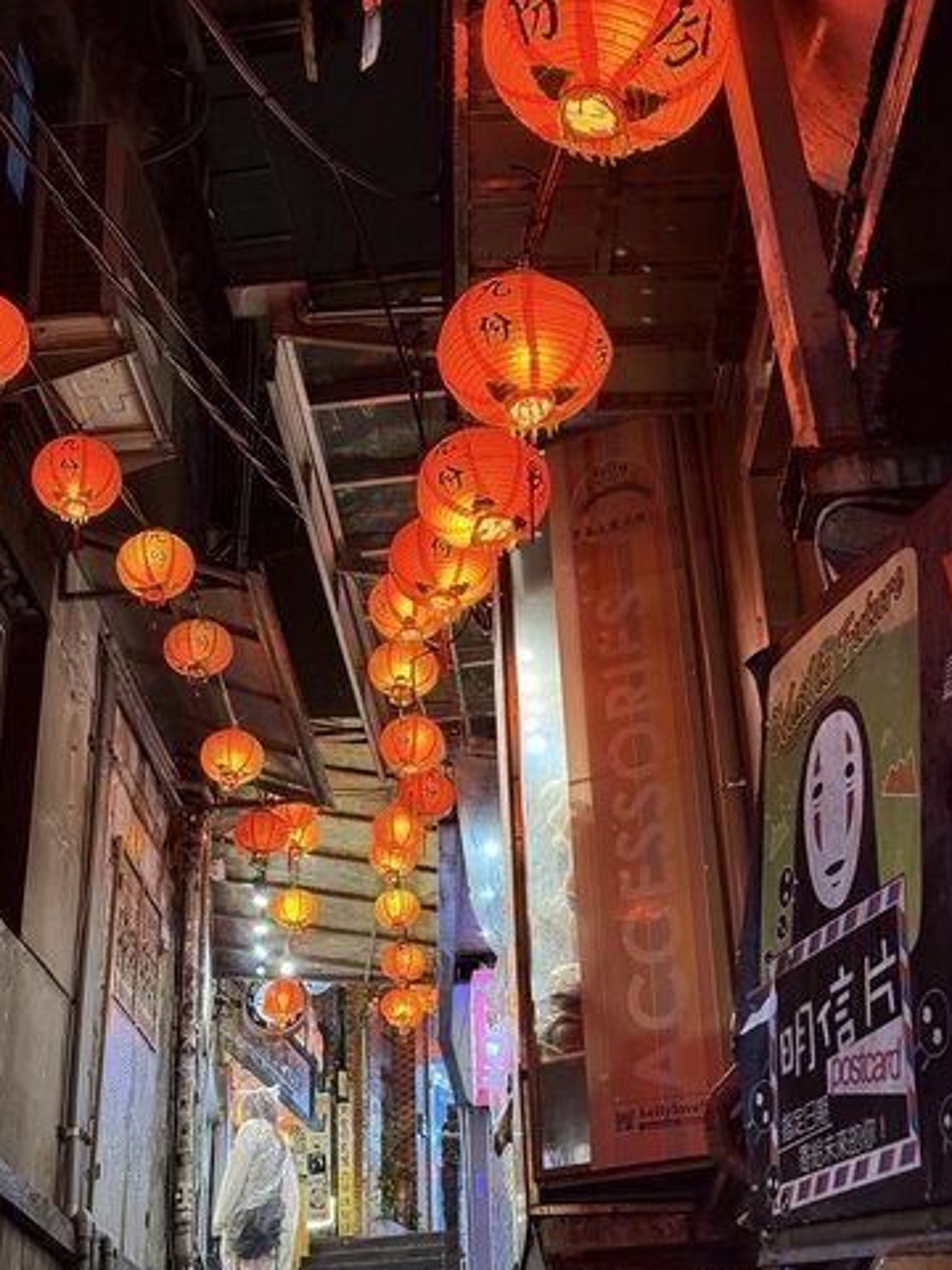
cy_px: 606
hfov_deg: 27.0
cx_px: 446
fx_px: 1980
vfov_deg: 35.5
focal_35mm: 54
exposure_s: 1/30
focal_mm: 6.76
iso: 640
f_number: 1.78
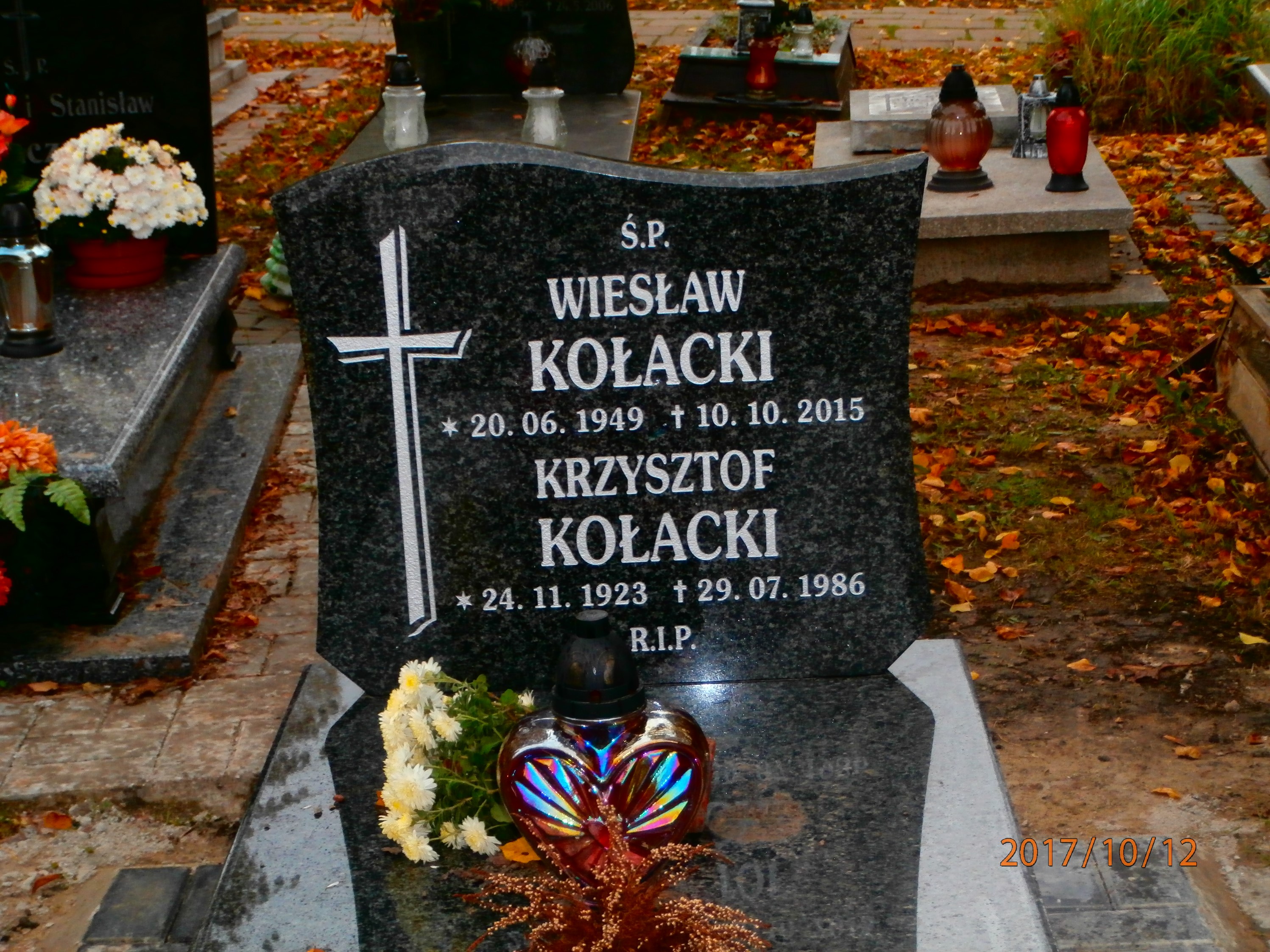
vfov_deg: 21.6
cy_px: 476
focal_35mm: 68
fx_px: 2495
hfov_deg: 28.6
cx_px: 635
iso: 200
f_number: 4.7
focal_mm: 12.1
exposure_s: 1/40
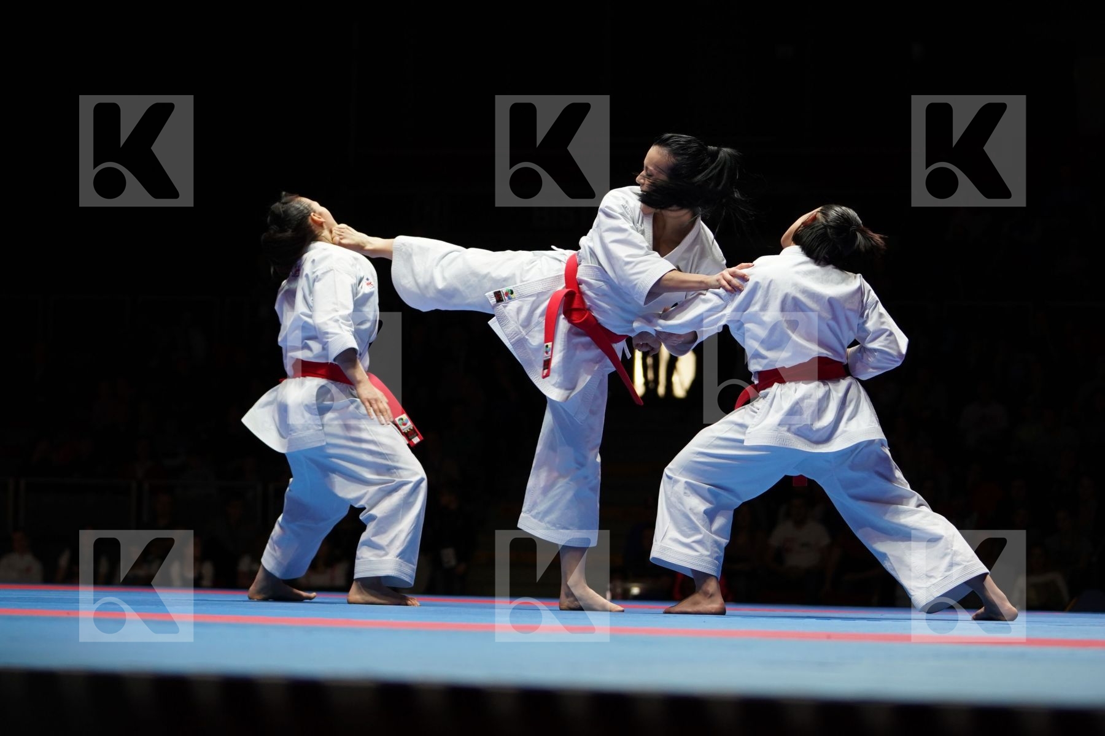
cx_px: 552
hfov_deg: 19.3
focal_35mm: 106
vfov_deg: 12.9
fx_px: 3253
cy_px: 368
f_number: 2.8
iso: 800
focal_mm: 71
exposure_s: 1/200
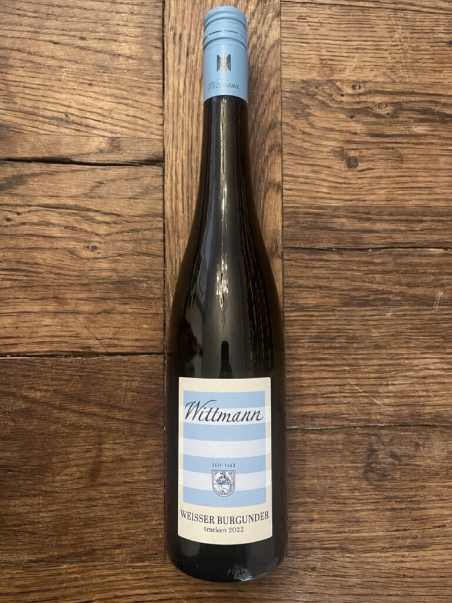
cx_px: 226
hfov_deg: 53.1
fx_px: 453
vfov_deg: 67.3
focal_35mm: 26
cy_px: 302
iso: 500
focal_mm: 5.1
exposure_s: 1/50
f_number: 1.6
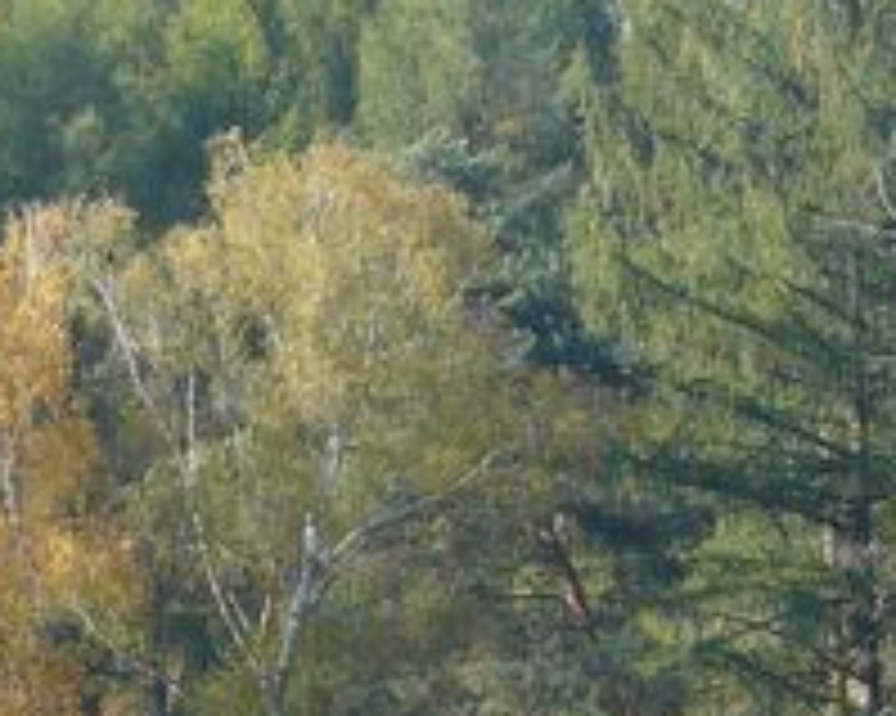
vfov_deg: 3.2
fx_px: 12775
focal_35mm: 482
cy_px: 982
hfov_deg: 4.0
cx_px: -351
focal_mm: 20.2
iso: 100
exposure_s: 1/250
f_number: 4.5
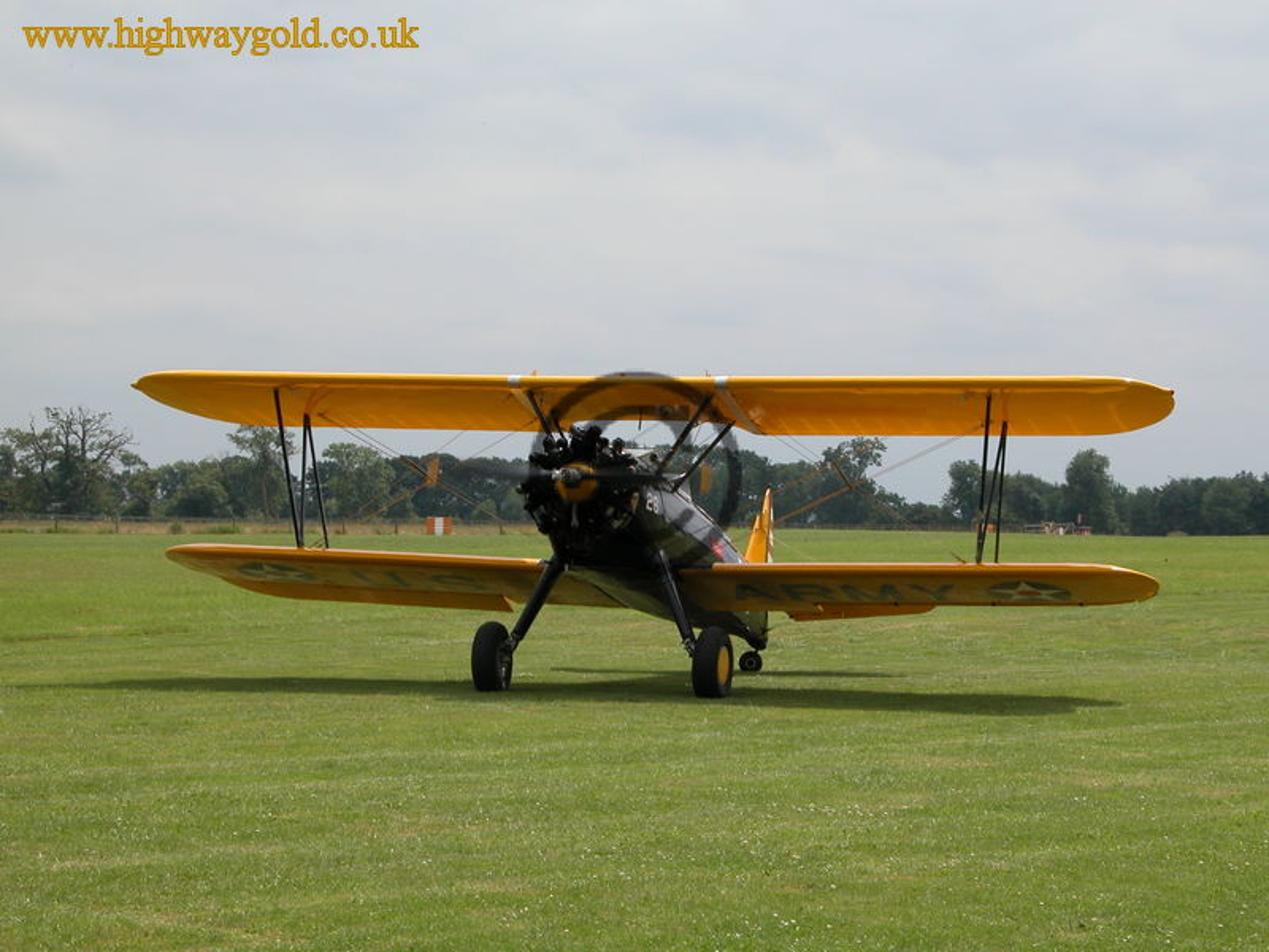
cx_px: 634
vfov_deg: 15.9
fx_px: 3409
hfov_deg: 21.1
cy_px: 476
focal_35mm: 93
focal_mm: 23.7
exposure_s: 1/543
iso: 100
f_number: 5.7
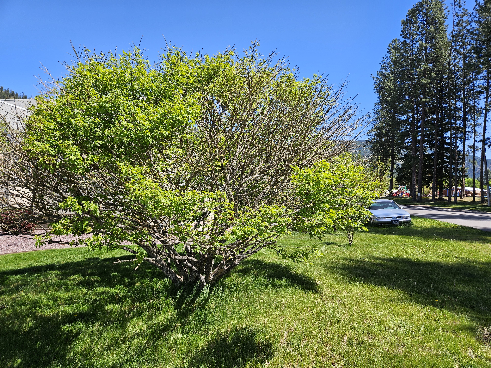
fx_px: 326
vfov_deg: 58.9
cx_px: 246
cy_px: 184
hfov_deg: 73.9
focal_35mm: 23
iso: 25
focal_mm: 5.4
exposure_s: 1/1114
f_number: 1.8
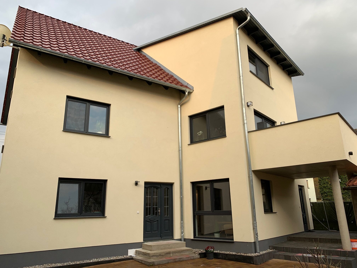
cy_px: 134
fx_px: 268
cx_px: 178
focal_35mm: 26
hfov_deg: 67.3
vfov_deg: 53.1
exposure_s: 1/311
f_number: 1.8
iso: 25
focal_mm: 4.25
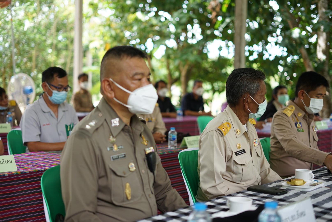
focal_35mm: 50
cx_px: 166
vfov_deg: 27.0
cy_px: 111
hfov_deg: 39.6
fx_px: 461
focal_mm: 50
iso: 400
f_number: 2
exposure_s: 1/640
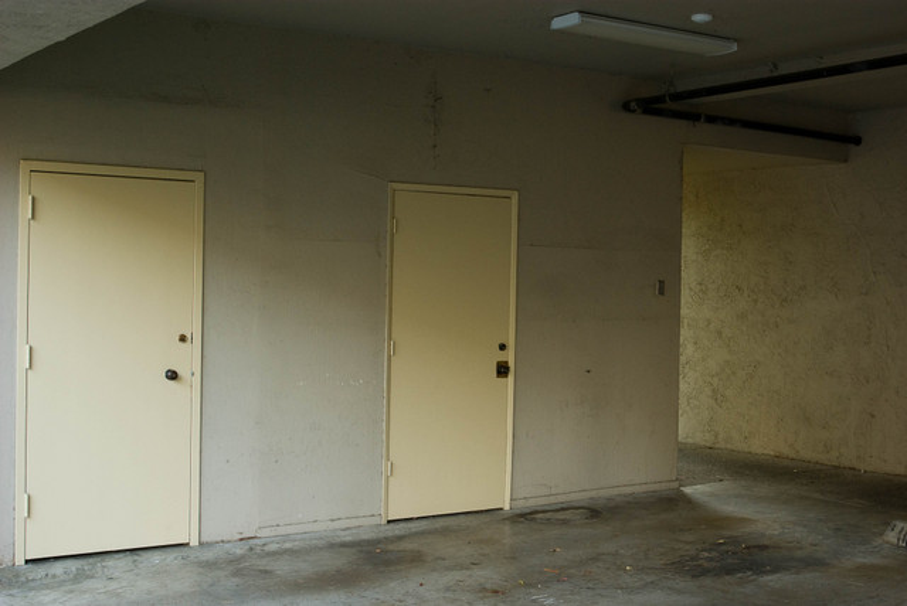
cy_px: 303
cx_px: 454
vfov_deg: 29.0
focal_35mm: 46
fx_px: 1173
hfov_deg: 42.3
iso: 500
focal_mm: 31
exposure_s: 1/60
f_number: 5
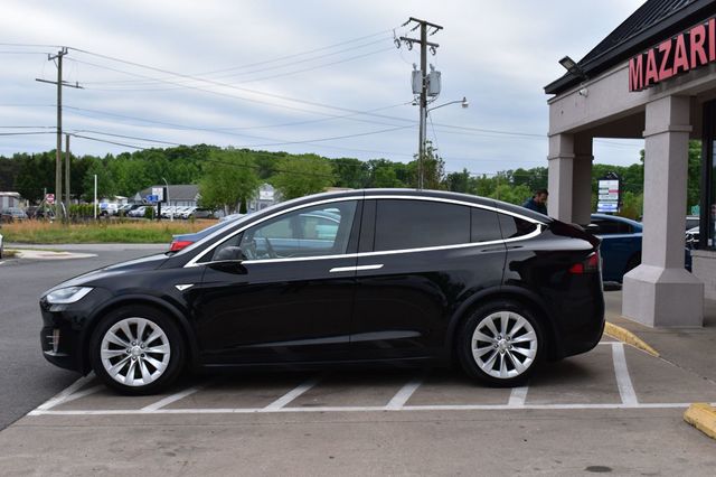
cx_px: 358
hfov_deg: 46.4
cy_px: 238
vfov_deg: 31.9
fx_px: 835
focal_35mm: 42
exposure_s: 1/250
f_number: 10
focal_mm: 28
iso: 400
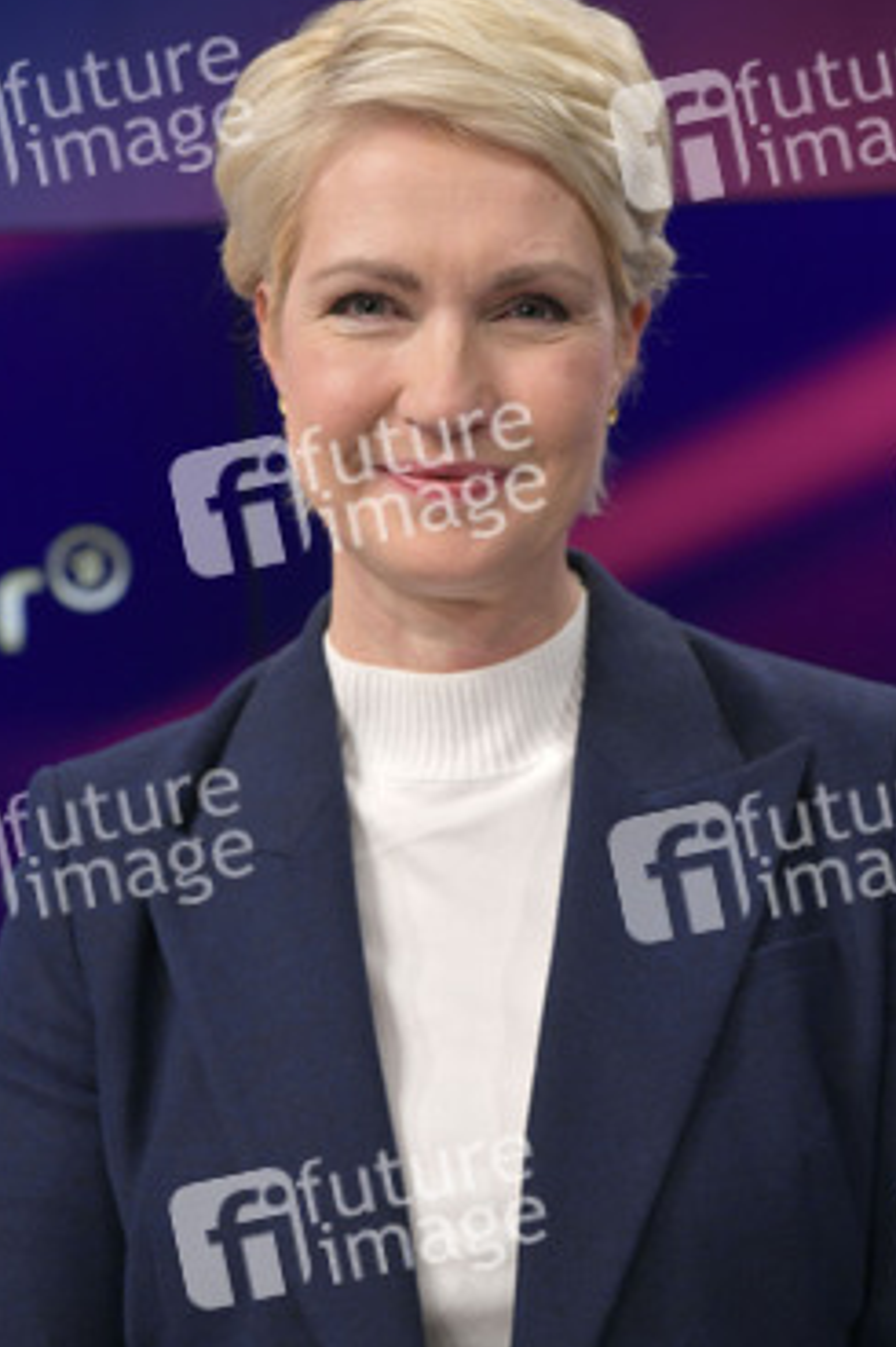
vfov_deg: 26.7
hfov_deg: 17.9
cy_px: 674
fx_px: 2840
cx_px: 464
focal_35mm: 76
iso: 1600
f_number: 6.3
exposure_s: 1/200
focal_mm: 70
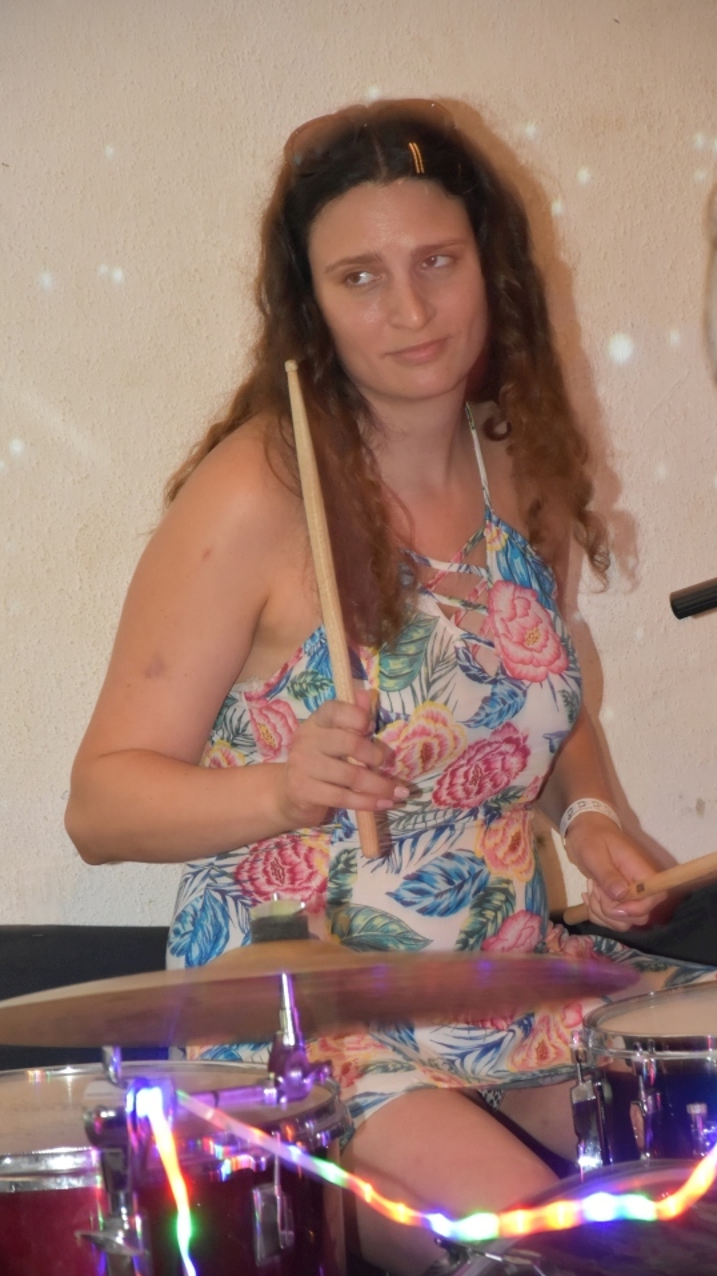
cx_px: 364
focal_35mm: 166
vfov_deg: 13.0
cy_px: 637
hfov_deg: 7.3
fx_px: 5597
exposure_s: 1/10
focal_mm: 105
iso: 3200
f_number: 5.6
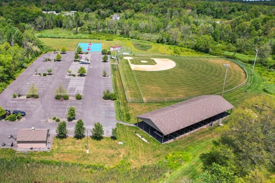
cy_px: 73
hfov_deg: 61.1
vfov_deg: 43.4
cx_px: 104
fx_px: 229
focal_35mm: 30
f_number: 2.8
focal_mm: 8.38
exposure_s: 1/1600
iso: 110
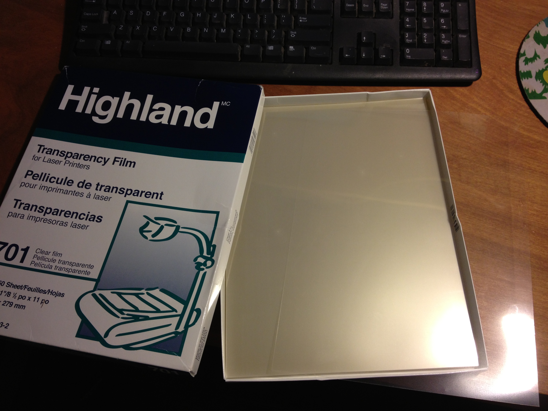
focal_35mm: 35
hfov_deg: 52.6
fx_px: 554
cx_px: 274
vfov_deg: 40.7
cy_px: 206
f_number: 2.4
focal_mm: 4.28
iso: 80
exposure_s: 1/20
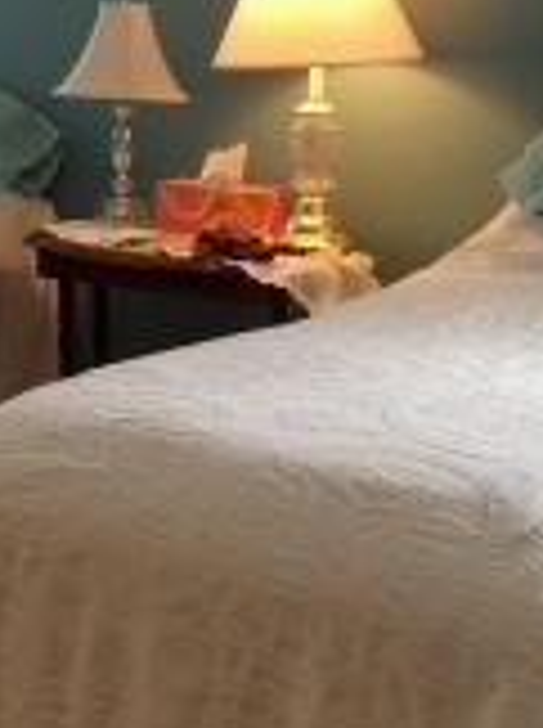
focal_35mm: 104
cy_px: 153
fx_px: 2181
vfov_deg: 18.8
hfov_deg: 13.9
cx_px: -40
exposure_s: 1/30
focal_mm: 4.15
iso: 40
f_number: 2.2
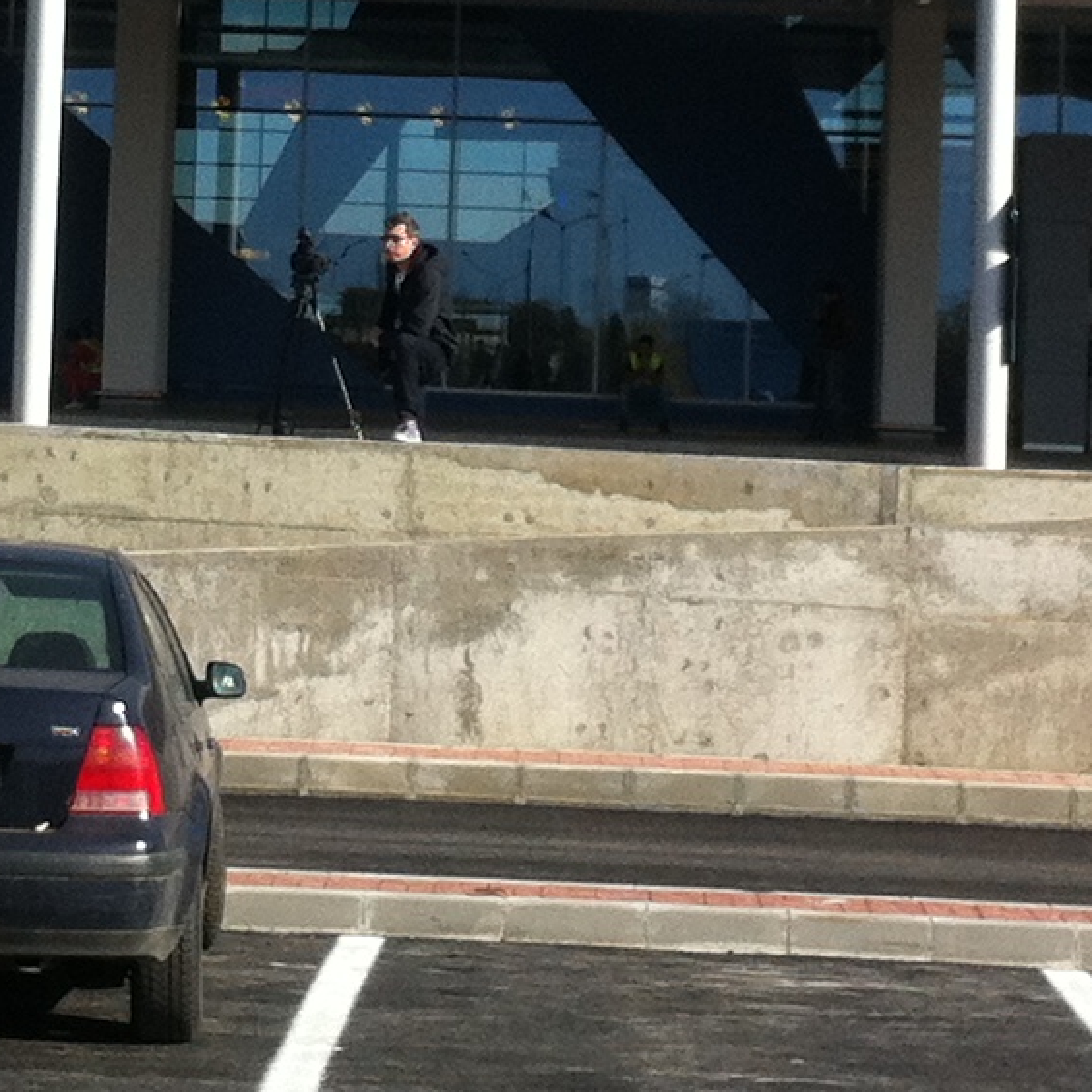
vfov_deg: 12.2
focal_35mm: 142
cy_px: 99
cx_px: 130
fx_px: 5068
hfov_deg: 12.2
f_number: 2.8
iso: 80
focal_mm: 3.85
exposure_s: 1/1077
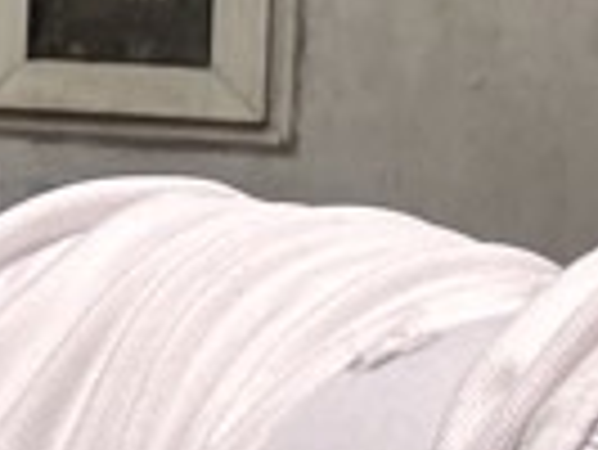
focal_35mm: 177
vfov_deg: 8.3
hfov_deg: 9.4
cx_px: -1052
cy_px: -54
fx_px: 3060
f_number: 1.9
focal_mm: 2.69
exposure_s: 1/60
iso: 160
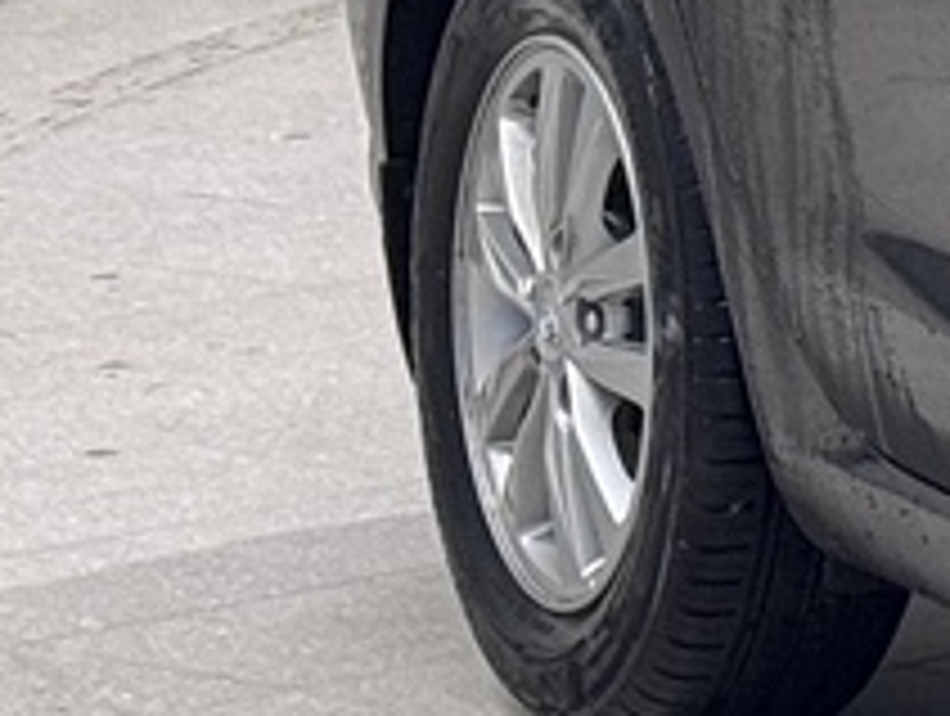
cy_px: -86
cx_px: 3102
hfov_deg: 5.6
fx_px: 8990
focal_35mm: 327
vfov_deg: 4.5
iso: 80
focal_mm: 6.76
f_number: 1.78
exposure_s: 1/67
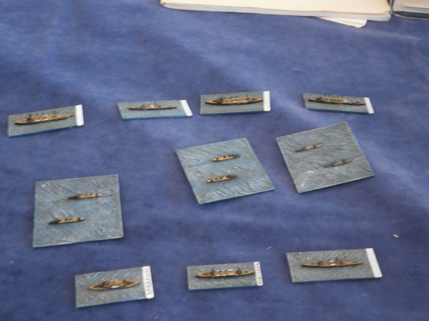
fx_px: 582
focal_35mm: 47
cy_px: 160
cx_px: 214
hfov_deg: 40.4
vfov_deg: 30.9
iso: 200
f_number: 3.4
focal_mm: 8.3
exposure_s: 1/10
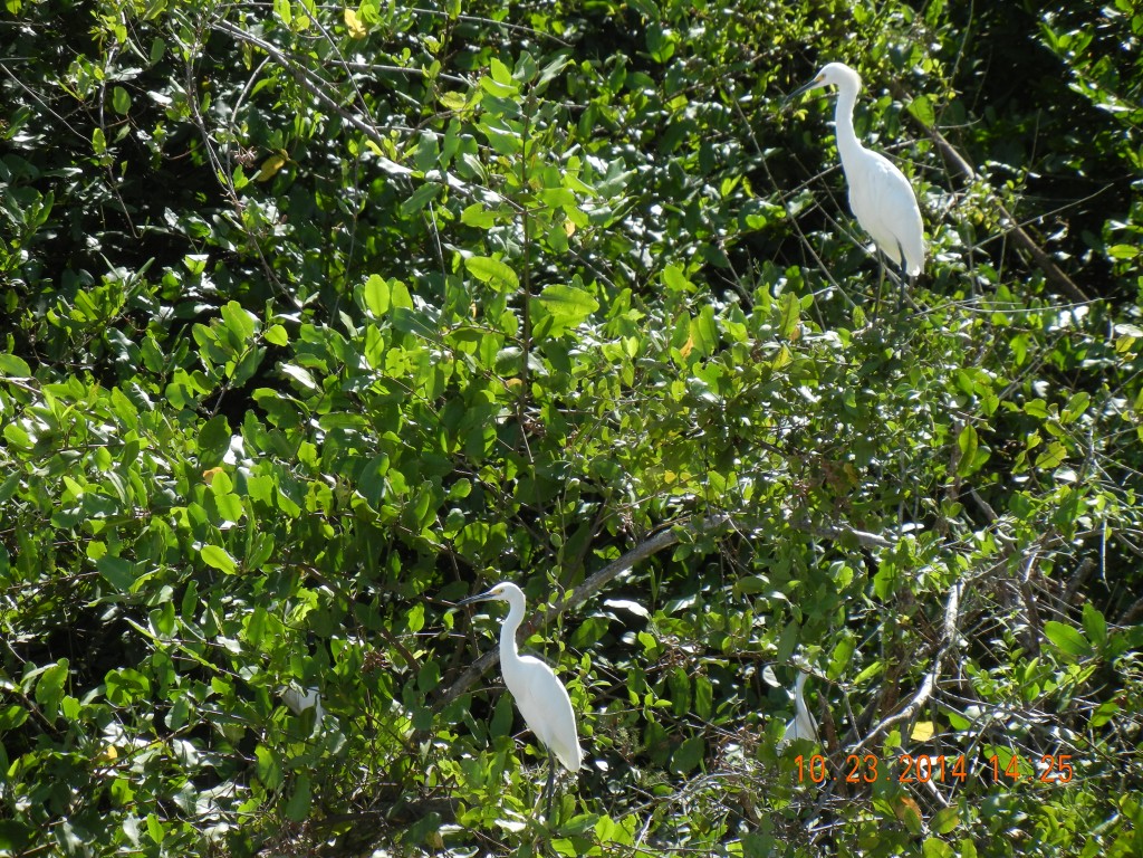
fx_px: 5745
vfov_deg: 8.5
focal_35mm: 174
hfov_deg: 11.4
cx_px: 572
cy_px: 429
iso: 160
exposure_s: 1/382
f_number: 4.6
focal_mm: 31.4
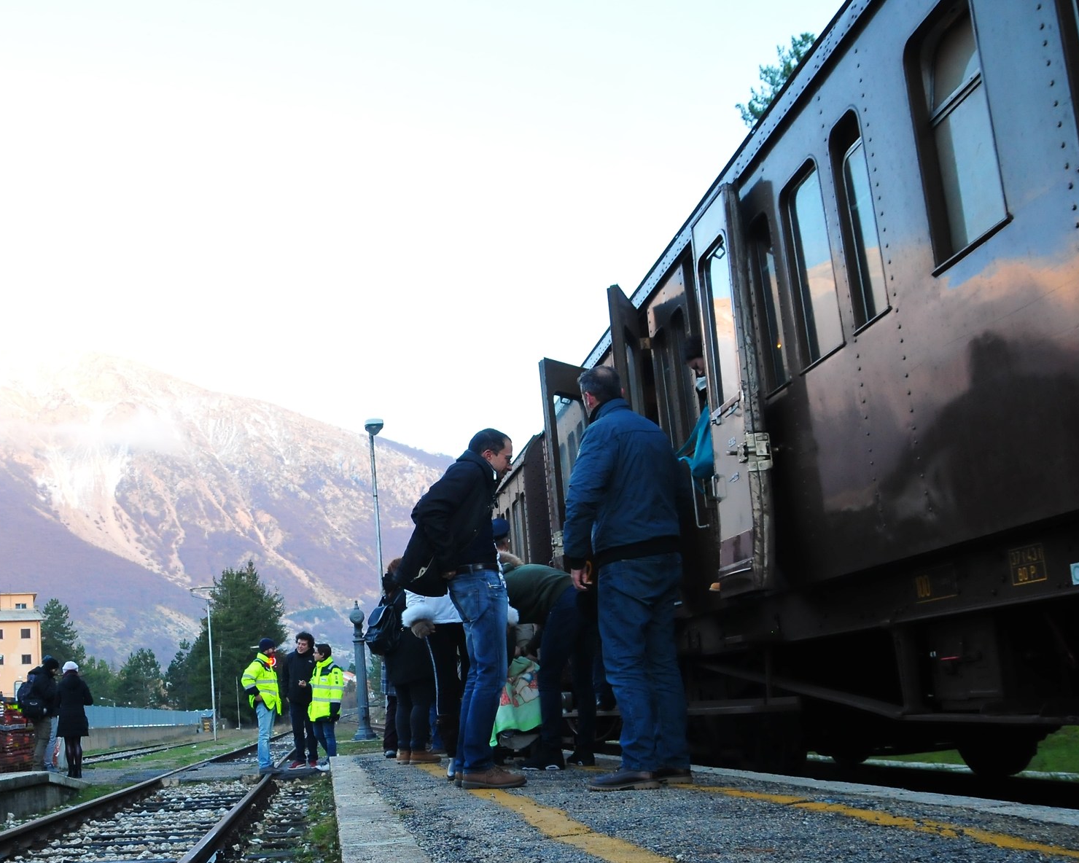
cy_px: 488
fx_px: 1238
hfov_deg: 44.9
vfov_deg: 38.4
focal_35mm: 39
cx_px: 222
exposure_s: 1/100
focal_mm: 17
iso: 800
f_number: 5.6
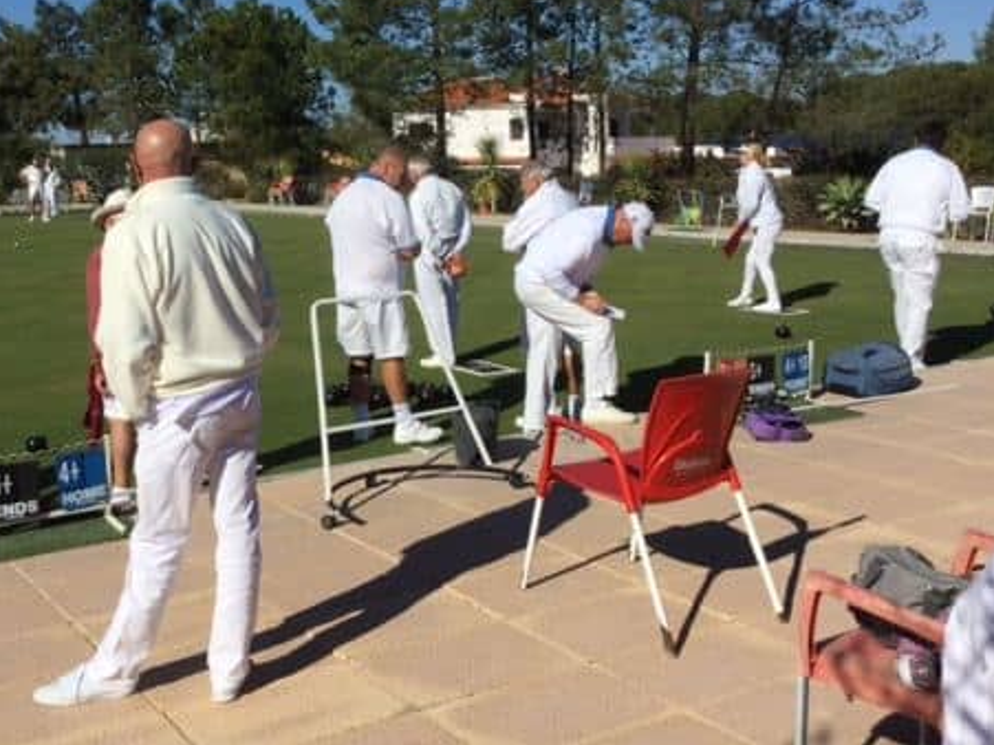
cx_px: 368
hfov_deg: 42.6
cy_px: 253
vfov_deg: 32.6
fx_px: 1263
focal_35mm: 44
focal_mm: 3.3
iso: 25
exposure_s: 1/2717
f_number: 2.4
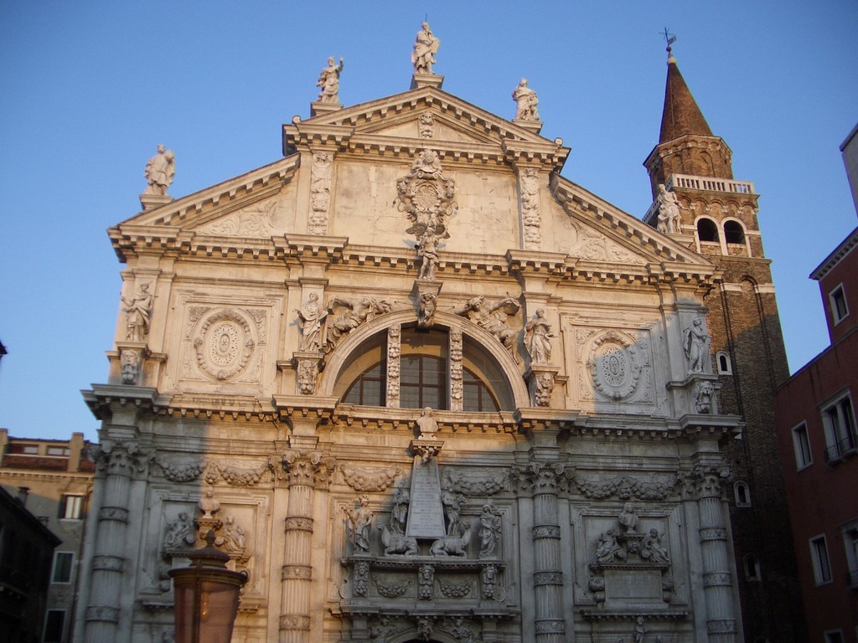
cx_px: 429
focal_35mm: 35
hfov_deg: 52.6
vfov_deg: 40.7
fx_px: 868
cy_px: 322
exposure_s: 1/320
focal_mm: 5.8
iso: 50
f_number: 2.6
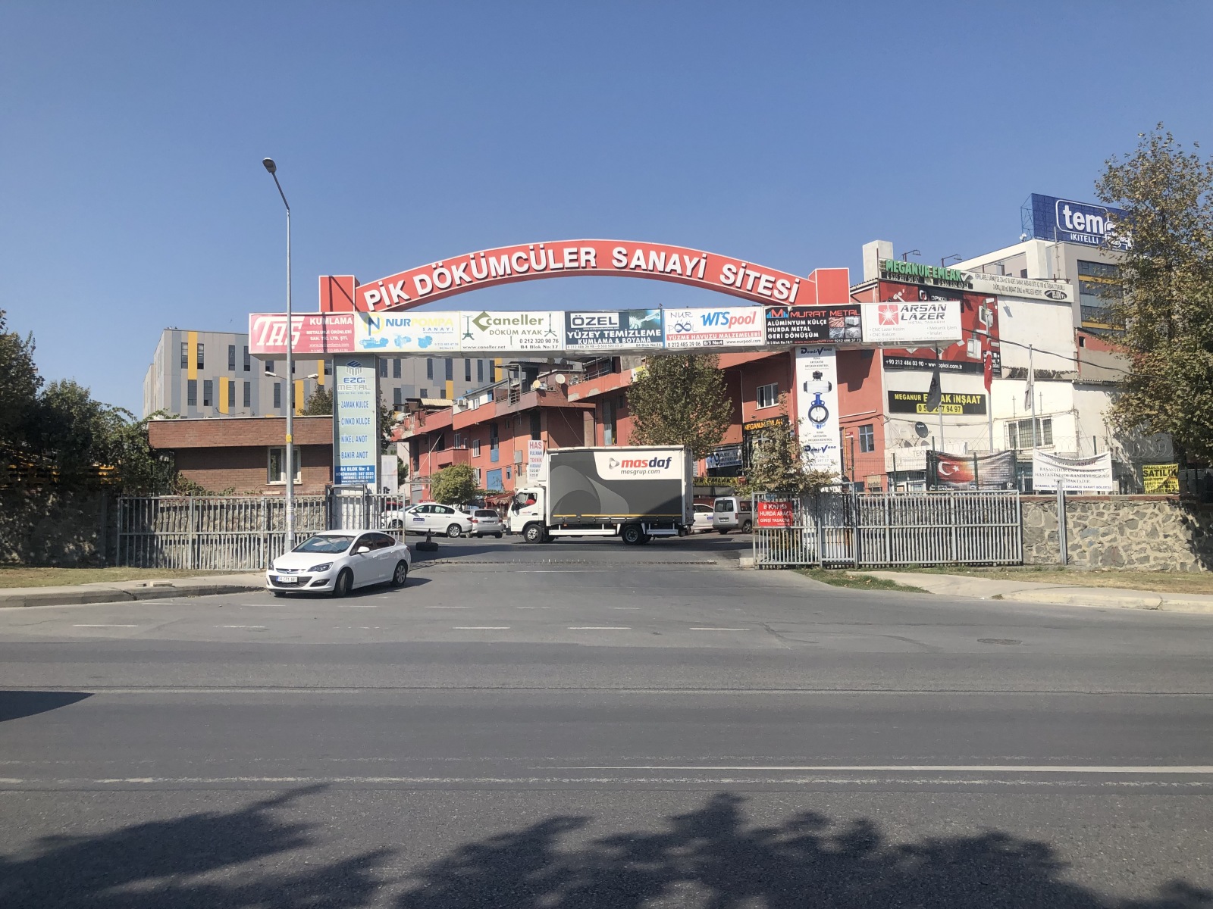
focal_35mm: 28
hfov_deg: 63.4
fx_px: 981
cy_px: 454
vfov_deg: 49.7
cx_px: 606
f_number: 1.8
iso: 25
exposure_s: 1/3436
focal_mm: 3.99
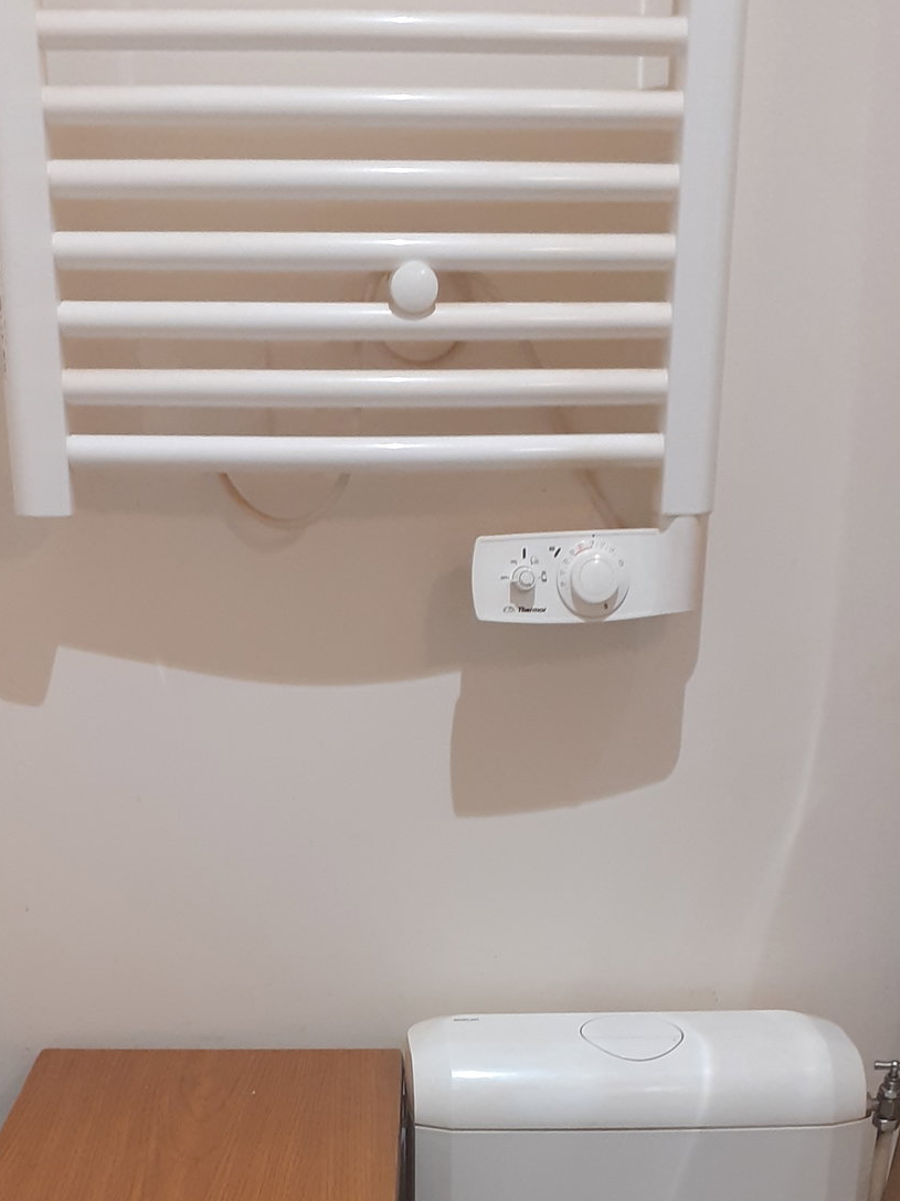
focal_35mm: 53
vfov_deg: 34.3
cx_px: 432
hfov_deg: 27.5
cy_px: 1061
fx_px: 1838
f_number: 1.9
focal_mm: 3.6
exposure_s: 1/50
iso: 100
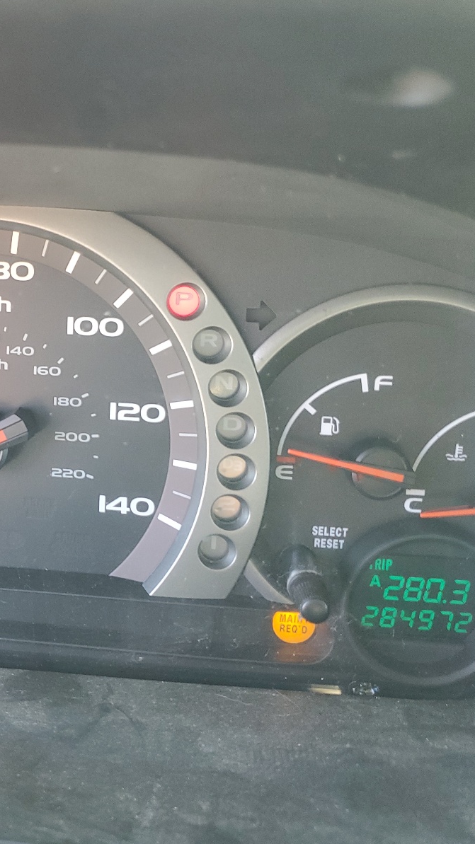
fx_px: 851
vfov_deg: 52.8
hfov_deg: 29.7
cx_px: 32
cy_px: 420
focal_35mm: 38
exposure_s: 1/60.2
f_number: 1.5
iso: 98
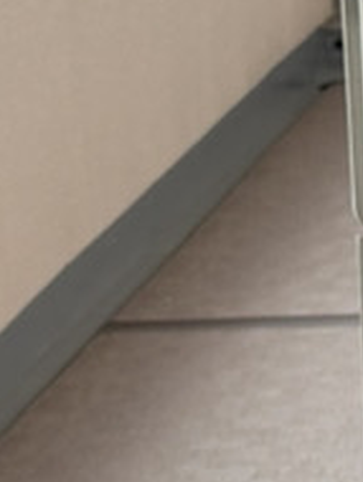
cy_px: 104
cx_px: 855
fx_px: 2288
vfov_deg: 12.0
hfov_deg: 8.4
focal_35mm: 164
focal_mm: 5.96
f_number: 1.6
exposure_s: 1/122
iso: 50
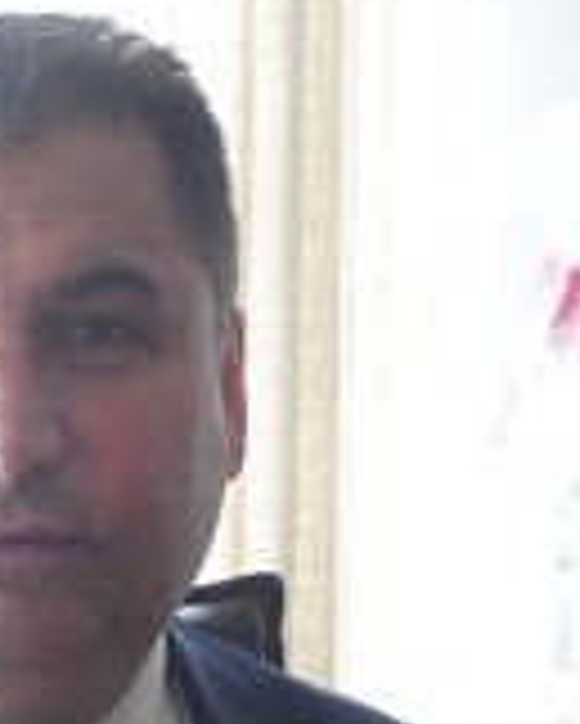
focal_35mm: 97
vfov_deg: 18.2
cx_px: 65
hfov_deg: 15.7
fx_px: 2079
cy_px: 985
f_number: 3.2
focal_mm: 4
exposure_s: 1/30
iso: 100
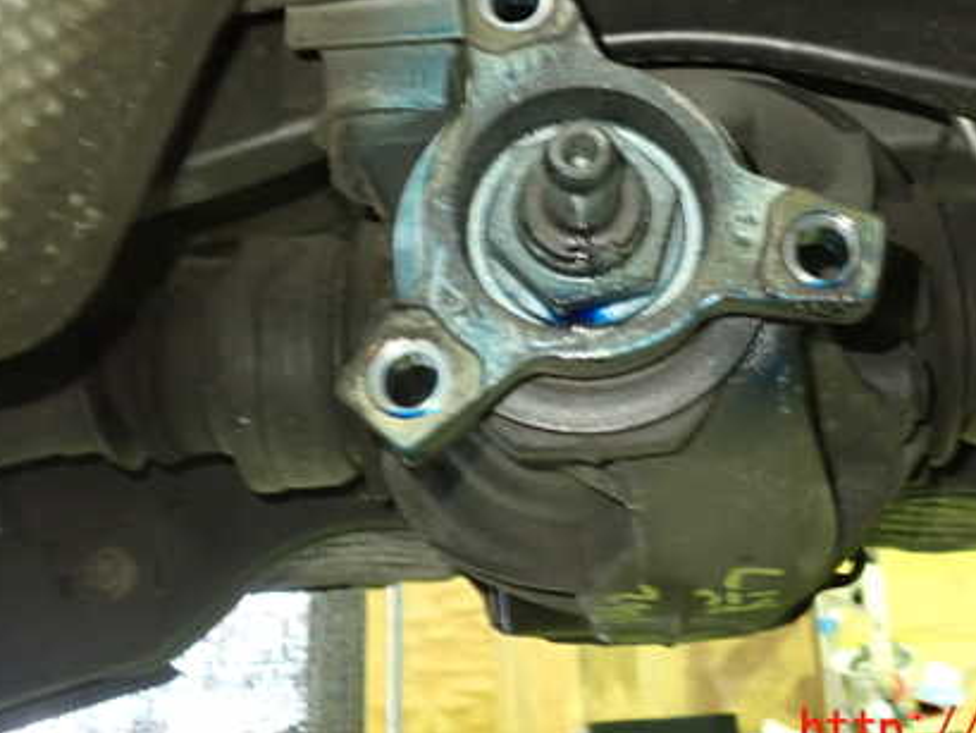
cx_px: 623
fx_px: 1241
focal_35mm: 44
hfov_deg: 42.5
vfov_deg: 32.5
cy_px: 224
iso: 800
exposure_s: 1/15
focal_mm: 5.4
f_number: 2.3
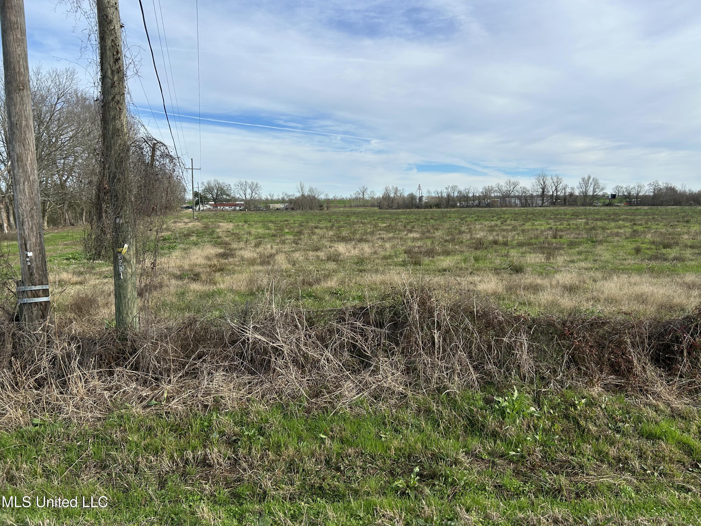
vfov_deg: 53.1
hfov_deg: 67.3
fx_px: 527
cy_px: 263
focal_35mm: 26
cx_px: 350
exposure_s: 1/3356
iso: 50
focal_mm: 5.7
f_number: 1.5
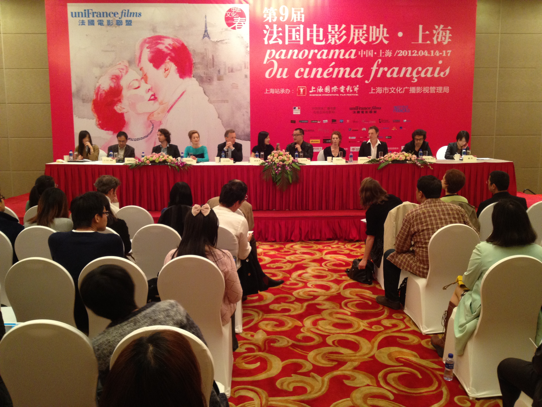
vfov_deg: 40.7
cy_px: 204
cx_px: 271
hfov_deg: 52.6
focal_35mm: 35
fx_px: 548
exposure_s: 1/20
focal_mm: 4.28
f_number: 2.4
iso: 200
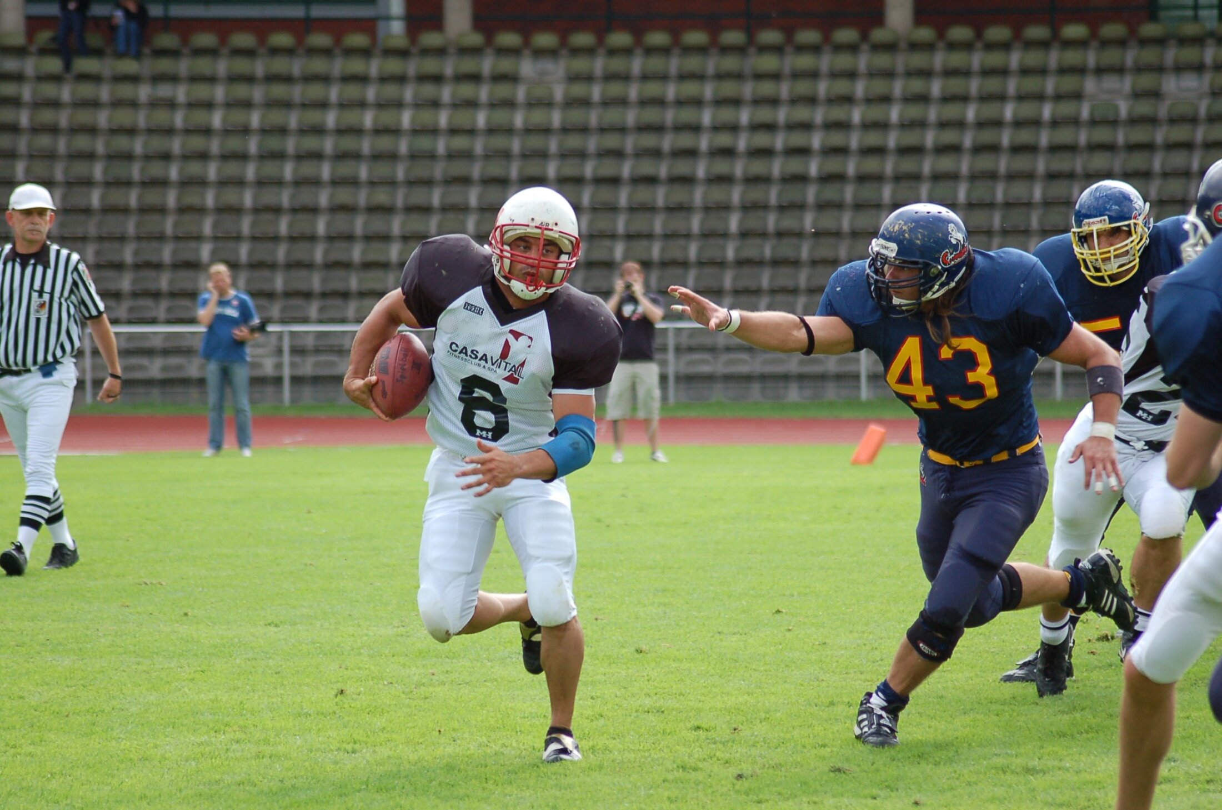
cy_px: 405
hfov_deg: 11.4
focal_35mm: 180
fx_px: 6098
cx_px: 611
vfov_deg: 7.6
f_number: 4.2
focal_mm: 120
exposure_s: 1/800
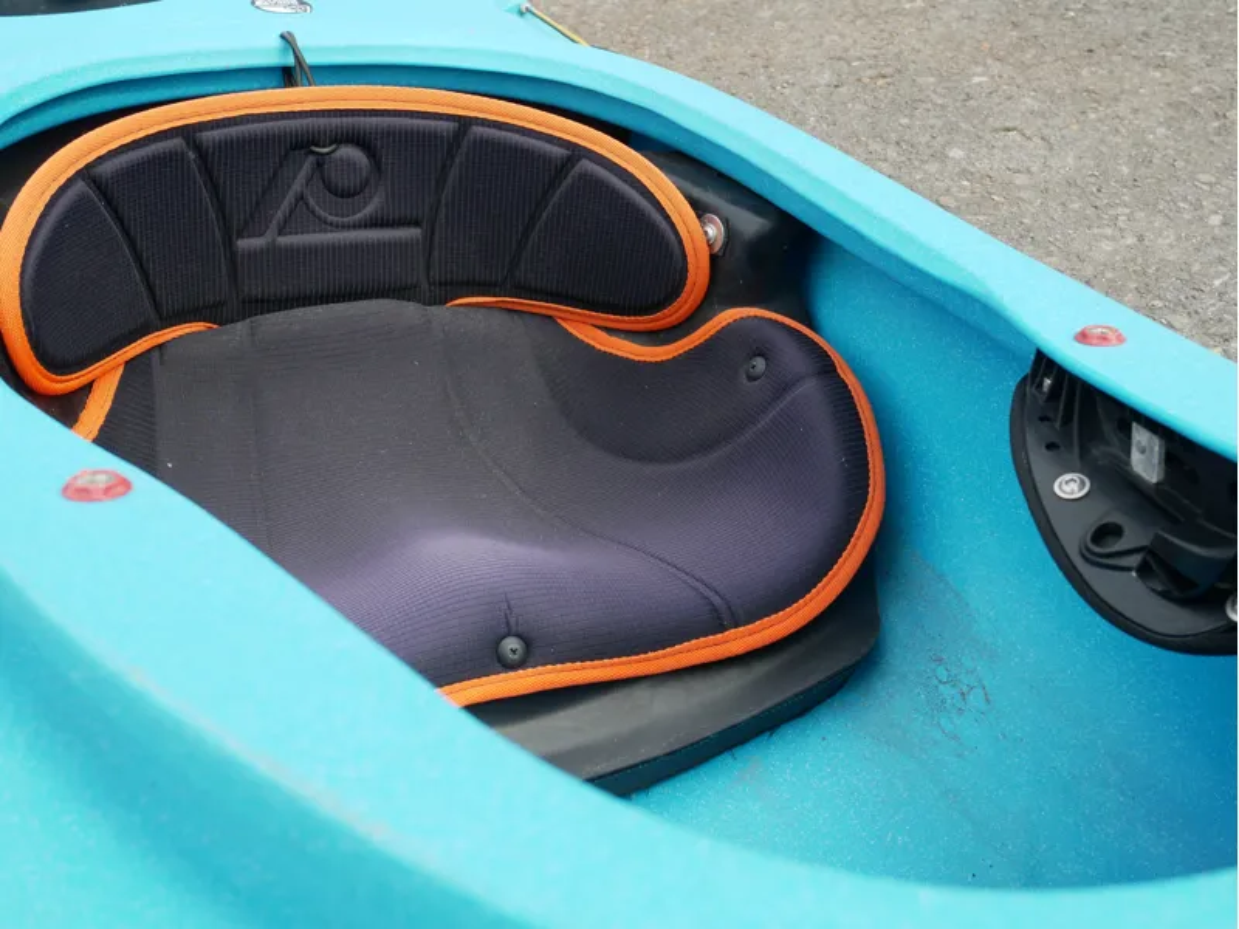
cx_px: 620
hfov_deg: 49.0
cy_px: 464
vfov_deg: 37.7
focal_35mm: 38
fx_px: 1360
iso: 200
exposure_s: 1/200
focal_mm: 19
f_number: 6.3
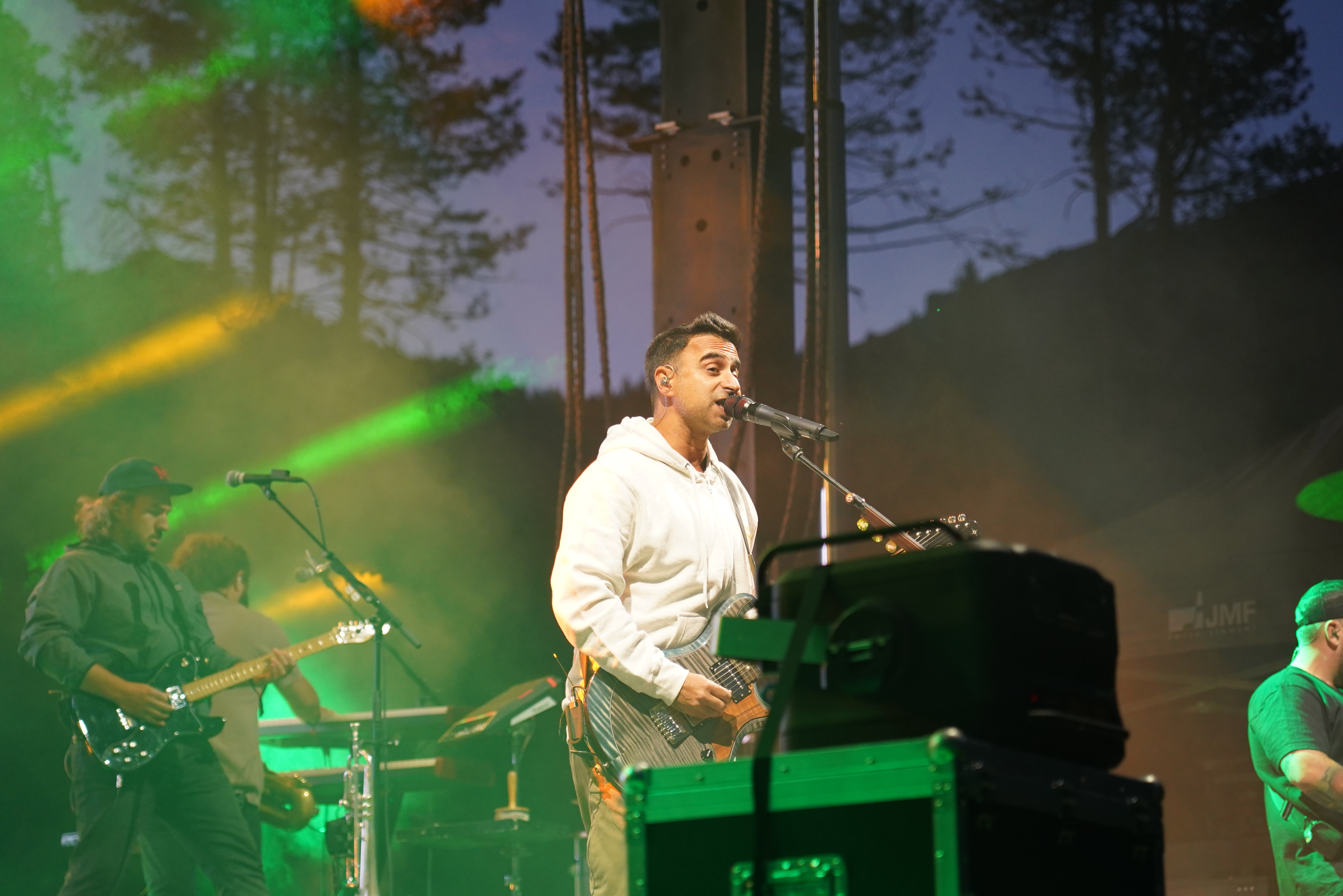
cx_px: 672
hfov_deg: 19.5
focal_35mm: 105
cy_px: 448
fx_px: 3917
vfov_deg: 13.0
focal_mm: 105
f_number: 4
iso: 1600
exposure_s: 1/160
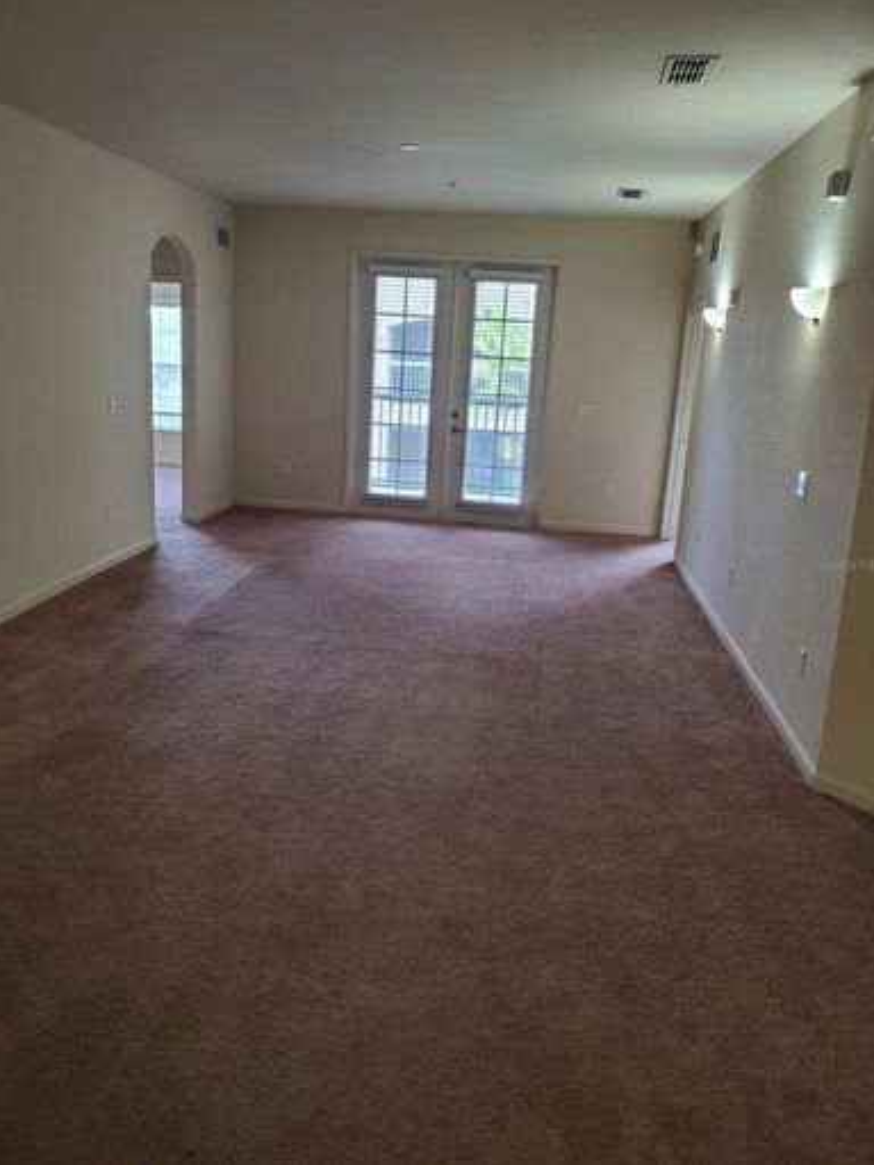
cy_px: 564
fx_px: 909
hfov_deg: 51.4
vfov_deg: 65.3
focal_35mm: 27
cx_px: 436
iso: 200
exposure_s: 1/60
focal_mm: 4.3
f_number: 2.4
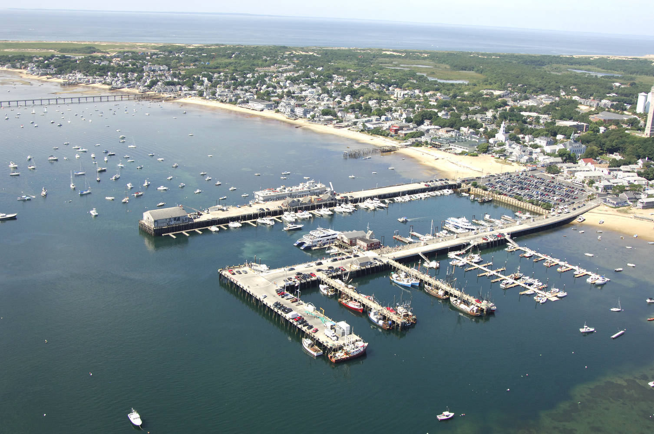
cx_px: 327
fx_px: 653
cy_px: 217
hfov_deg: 53.2
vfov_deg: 36.8
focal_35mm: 36
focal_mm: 24
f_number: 6.3
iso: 400
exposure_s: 1/1000
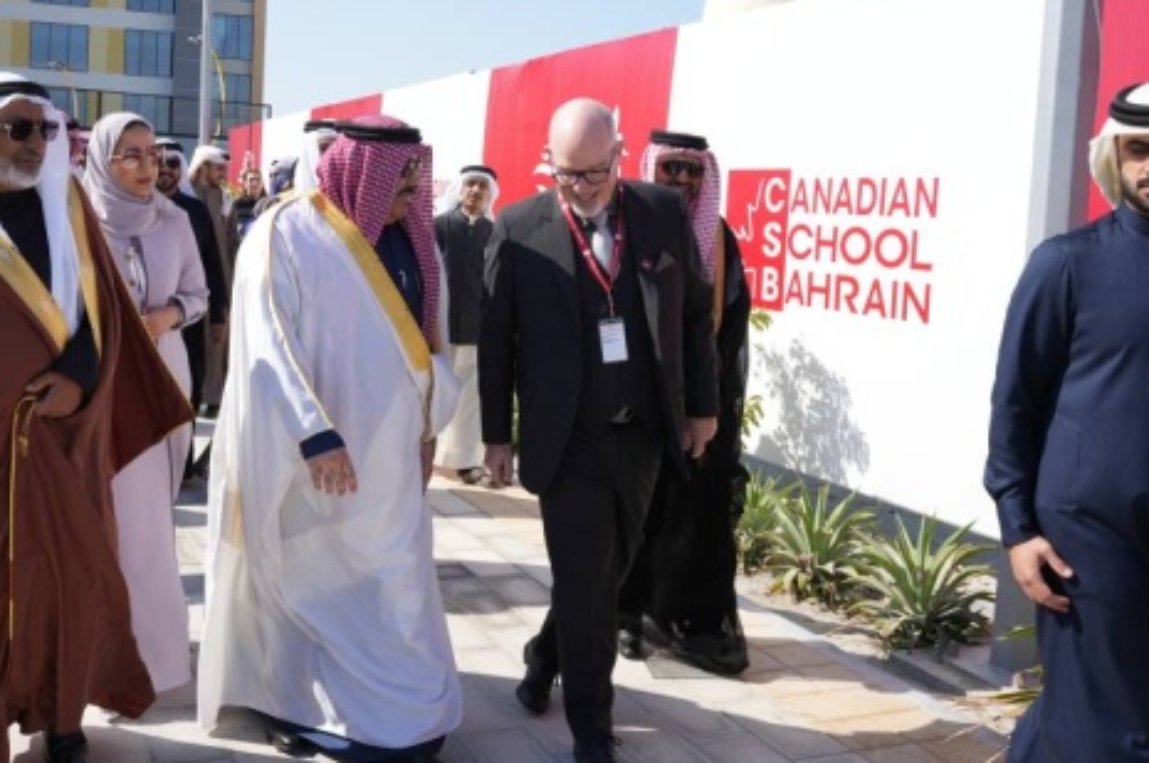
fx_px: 1288
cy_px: 305
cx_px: 484
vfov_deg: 32.9
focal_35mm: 40
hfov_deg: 47.9
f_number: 13
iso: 200
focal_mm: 31.3
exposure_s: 1/160
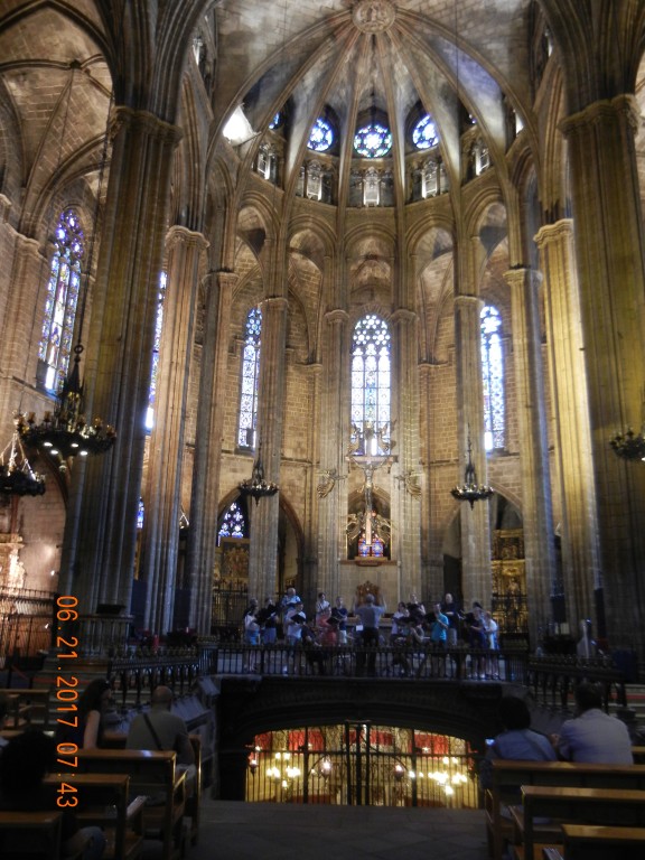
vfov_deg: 60.0
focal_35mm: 30
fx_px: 745
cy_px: 430
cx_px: 322
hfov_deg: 46.8
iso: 400
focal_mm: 5.4
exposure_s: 1/6.6
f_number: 3.5
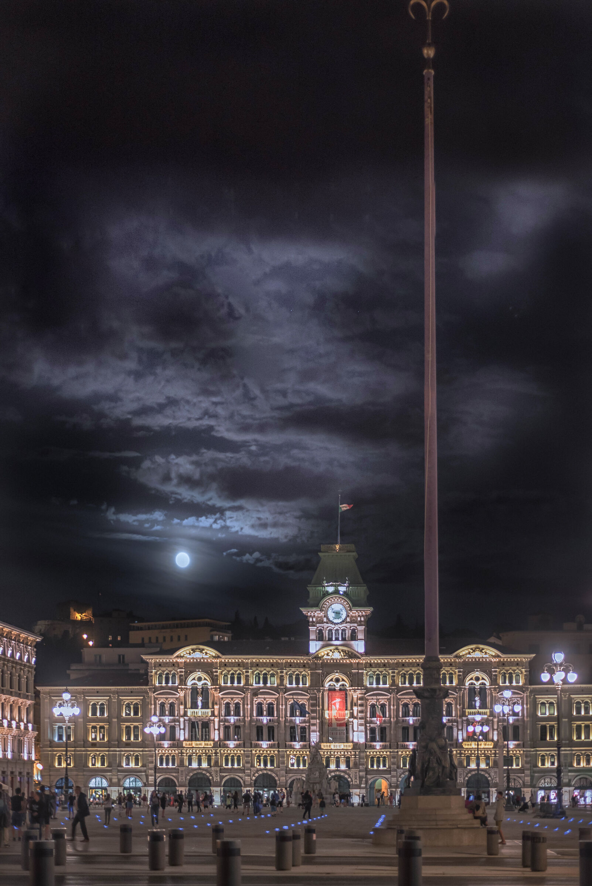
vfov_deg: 39.6
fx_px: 1232
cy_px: 443
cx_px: 296
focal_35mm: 50
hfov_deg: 27.0
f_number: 2.5
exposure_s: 1/25
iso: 500
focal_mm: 50
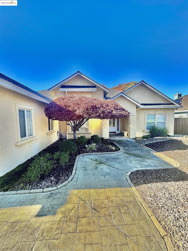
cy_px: 126
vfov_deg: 102.1
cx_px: 94
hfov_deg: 85.7
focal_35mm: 14
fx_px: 101
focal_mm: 2.22
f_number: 2.2
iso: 40
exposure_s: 1/328
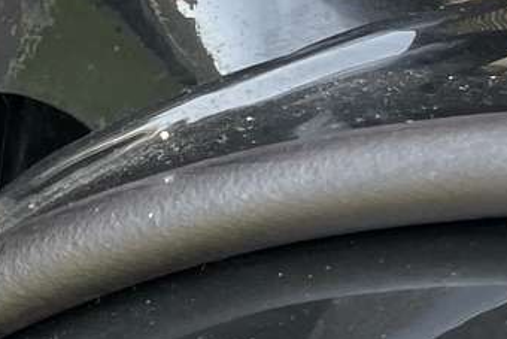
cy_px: 9
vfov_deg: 8.6
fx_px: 2240
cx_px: -556
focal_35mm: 159
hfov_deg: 11.4
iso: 50
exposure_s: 1/121
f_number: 1.6
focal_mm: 4.2
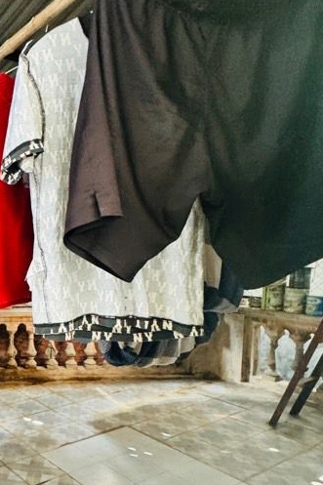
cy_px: 285
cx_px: -46
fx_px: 404
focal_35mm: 30
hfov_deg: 35.9
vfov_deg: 61.5
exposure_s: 1/50
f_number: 2.2
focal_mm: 2.22
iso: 400
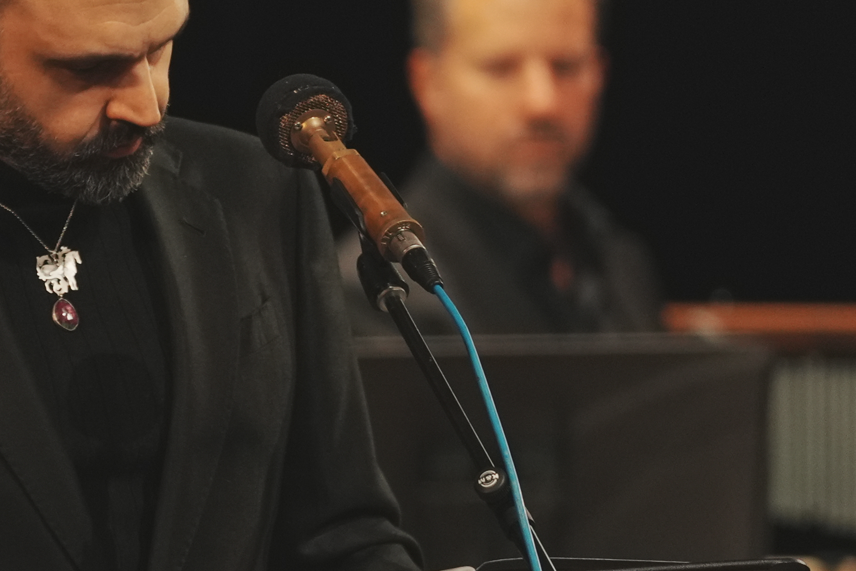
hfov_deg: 2.3
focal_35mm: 883
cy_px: 692
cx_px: -388
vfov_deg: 1.6
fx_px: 20994
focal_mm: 170
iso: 640
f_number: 2.8
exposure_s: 1/160
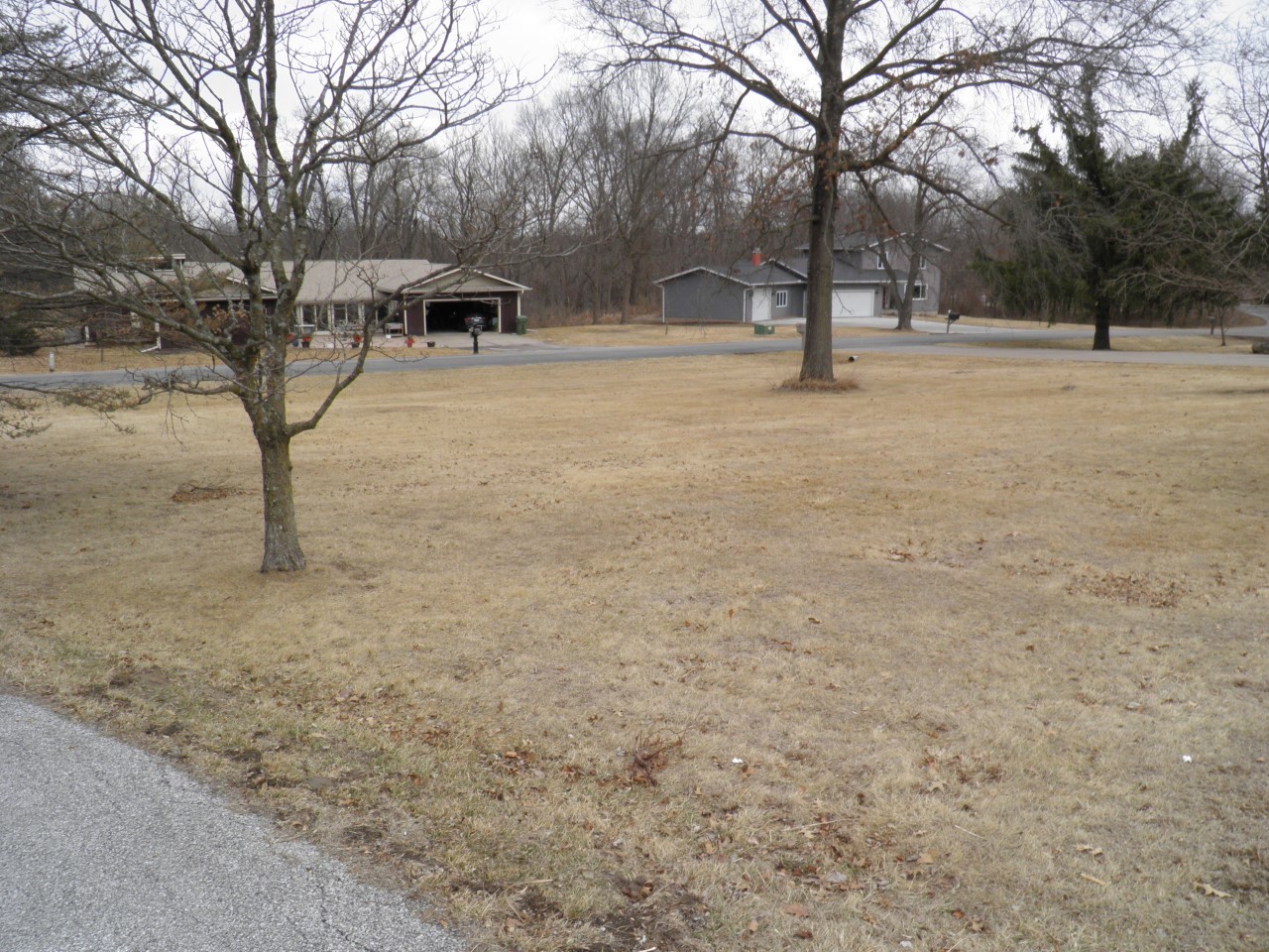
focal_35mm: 28
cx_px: 634
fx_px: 1026
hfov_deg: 63.4
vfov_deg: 49.7
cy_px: 476
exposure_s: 1/160
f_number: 5.7
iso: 50
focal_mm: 4.9
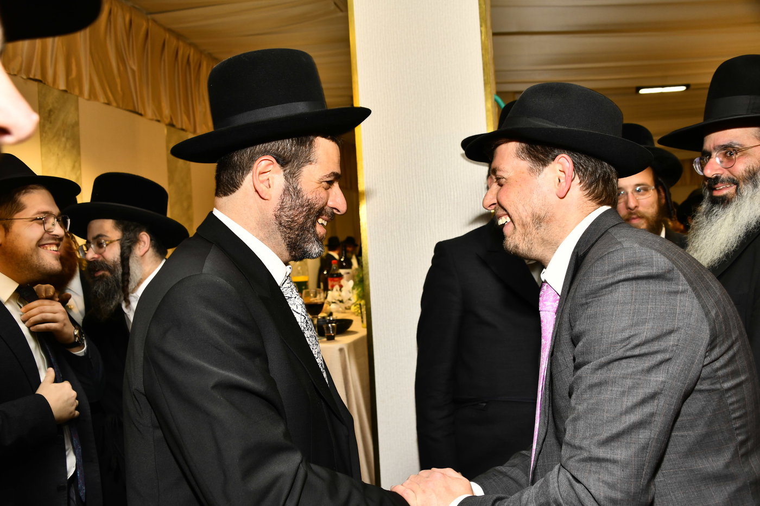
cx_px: 380
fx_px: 675
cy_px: 253
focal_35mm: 32
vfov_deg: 41.1
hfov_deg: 58.7
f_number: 5.6
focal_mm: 32
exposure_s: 1/125
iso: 400
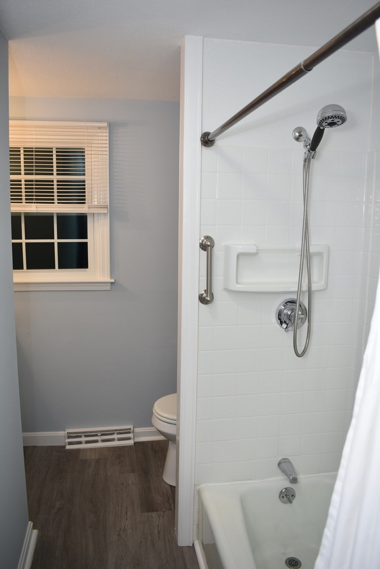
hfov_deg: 47.9
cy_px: 284
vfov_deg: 67.4
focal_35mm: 27
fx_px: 427
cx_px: 190
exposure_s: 1/60
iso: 360
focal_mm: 18
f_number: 4
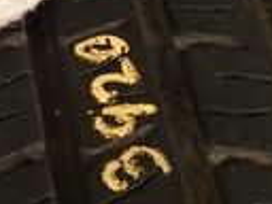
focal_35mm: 117
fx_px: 919
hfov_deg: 16.7
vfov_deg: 12.7
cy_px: 106
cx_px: 53
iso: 100
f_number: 2
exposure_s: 1/80
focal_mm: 4.5
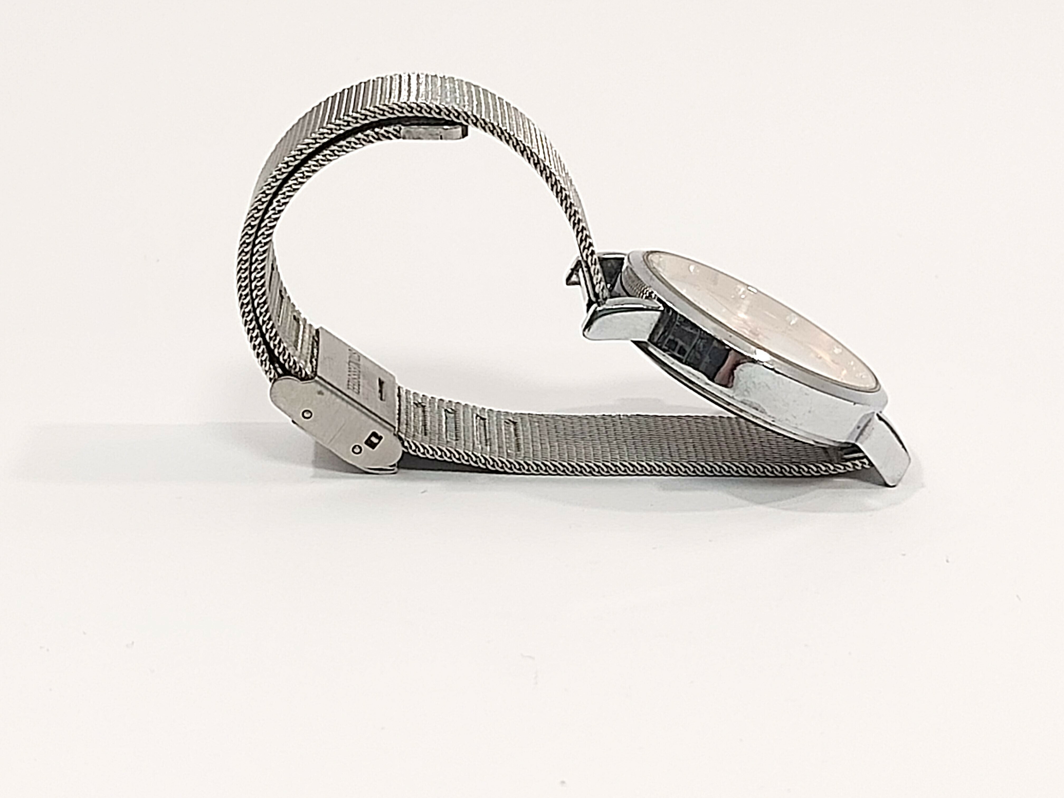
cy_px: 399
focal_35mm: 26
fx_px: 799
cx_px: 532
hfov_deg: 67.3
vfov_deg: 53.1
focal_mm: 3.92
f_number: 1.7
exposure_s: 1/100
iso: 64
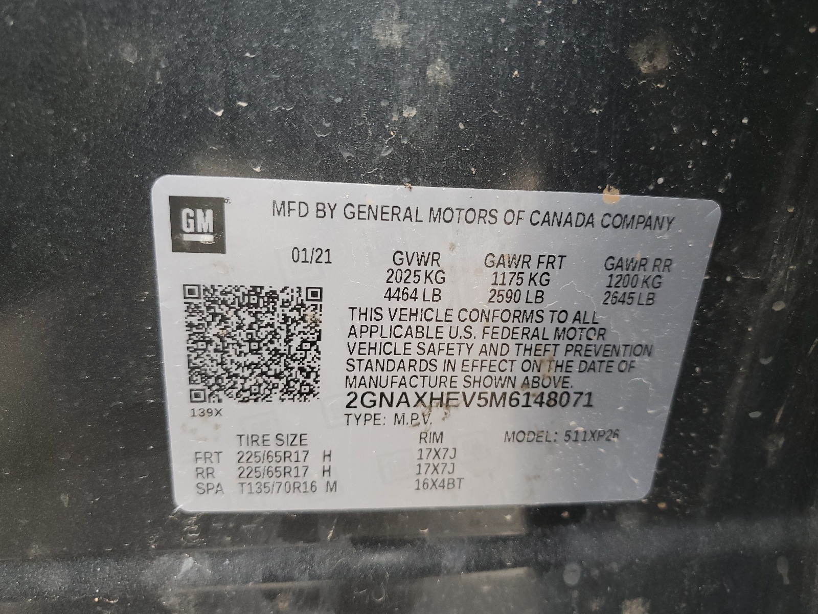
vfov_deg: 53.1
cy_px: 307
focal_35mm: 26
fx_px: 614
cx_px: 409
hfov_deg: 67.3
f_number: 1.5
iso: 66
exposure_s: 1/60.2
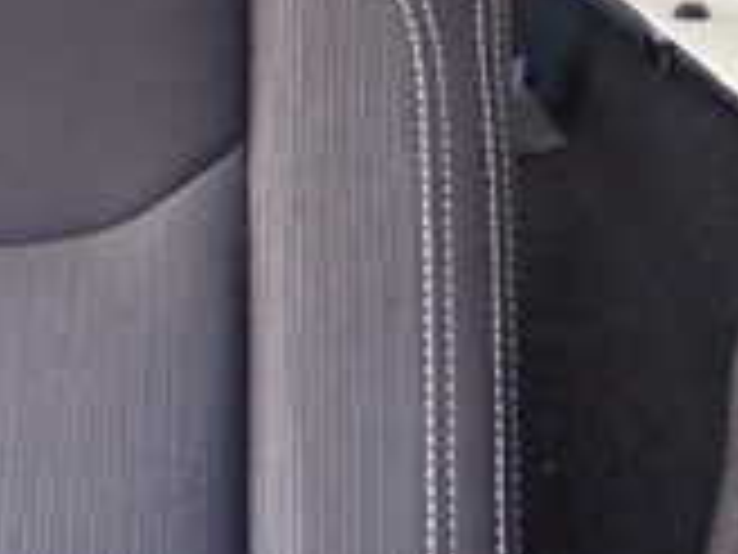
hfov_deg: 17.2
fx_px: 2345
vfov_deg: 13.4
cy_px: 122
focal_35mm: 110
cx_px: -99
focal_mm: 5.4
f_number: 2.3
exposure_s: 1/30
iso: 500
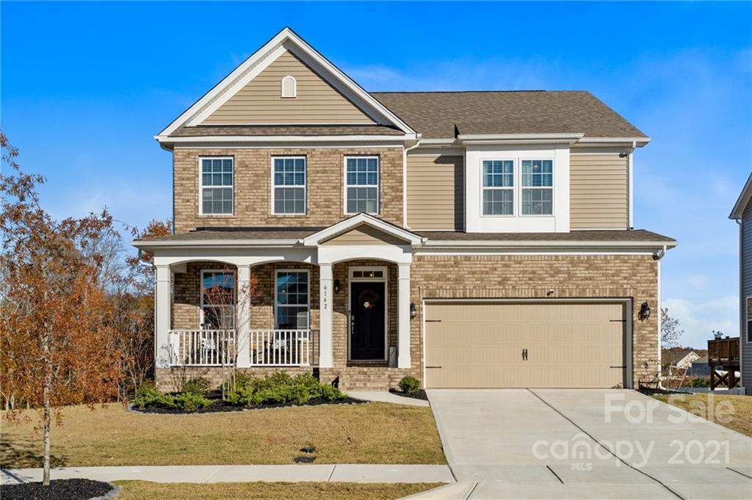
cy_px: 250
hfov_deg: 48.5
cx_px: 376
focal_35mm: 40
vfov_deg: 33.3
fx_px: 835
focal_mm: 40
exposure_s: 1/320
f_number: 7.1
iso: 100
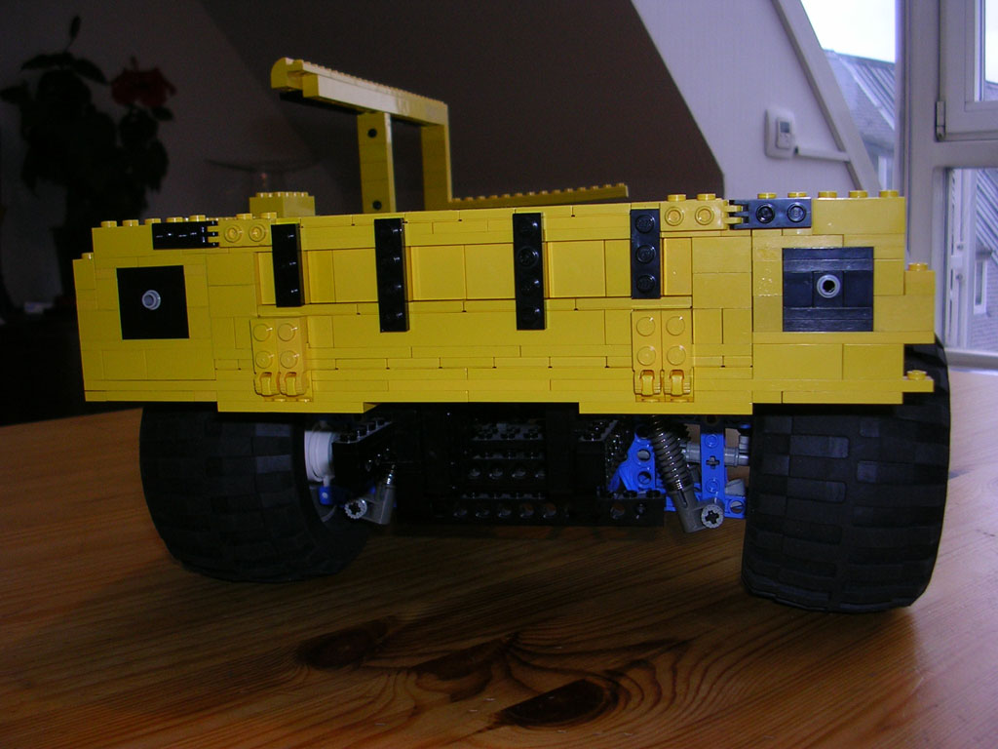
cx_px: 499
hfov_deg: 49.0
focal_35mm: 38
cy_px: 374
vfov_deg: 37.7
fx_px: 1096
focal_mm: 5.8
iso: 50
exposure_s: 1/60.1
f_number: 2.8
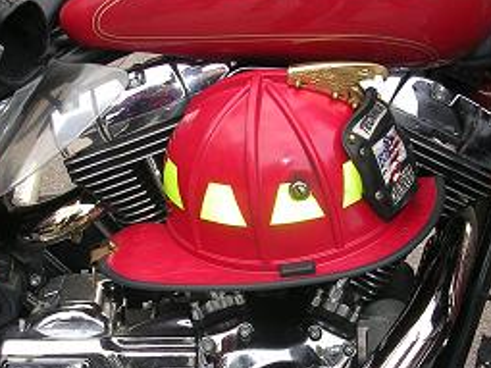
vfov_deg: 19.8
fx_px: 1049
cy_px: 243
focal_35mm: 74
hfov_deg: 26.3
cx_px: 218
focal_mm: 7.1
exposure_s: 1/117
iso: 50
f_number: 3
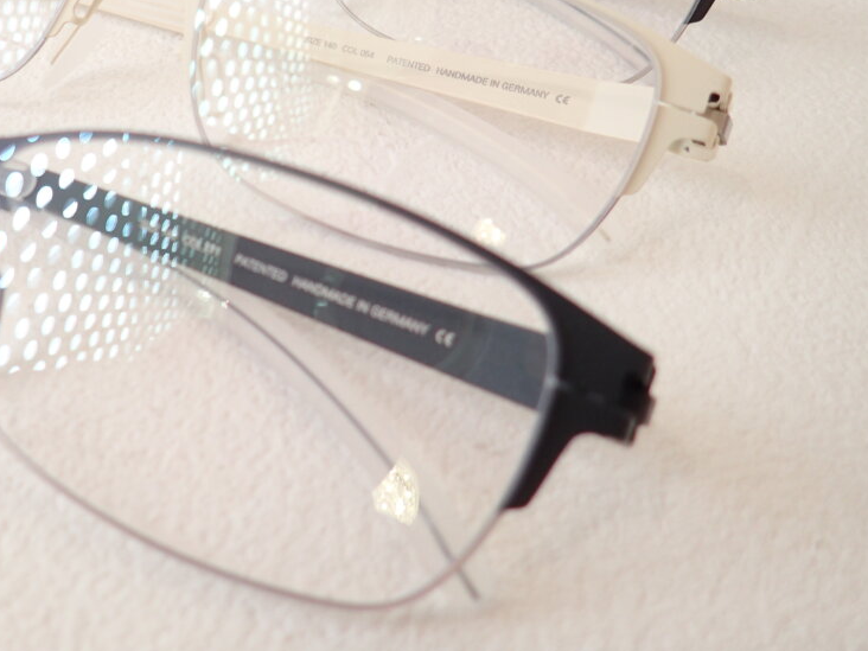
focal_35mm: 41
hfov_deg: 44.1
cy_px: 128
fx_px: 1028
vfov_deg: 34.1
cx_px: 206
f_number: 2
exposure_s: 1/60
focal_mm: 4.5
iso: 100
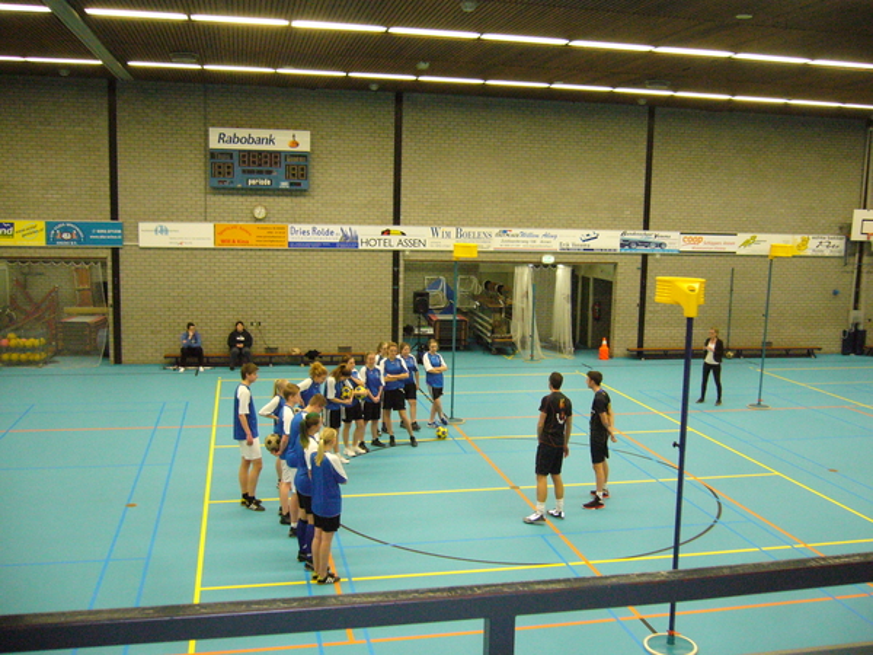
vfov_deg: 40.7
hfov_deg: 52.6
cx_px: 436
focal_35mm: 35
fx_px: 883
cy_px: 328
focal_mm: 5.8
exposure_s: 1/30
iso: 400
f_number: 2.8
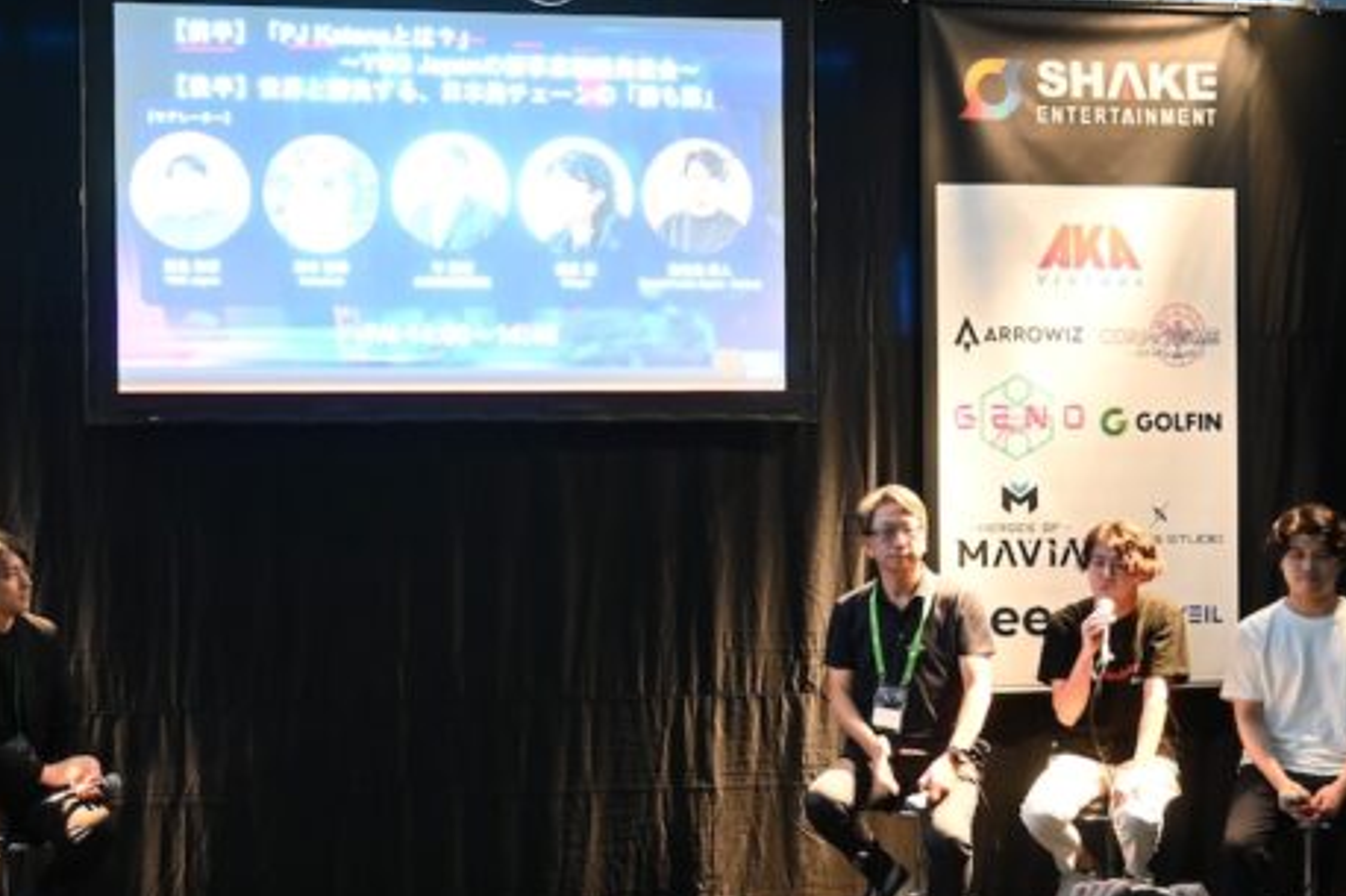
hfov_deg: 37.4
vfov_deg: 25.5
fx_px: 1975
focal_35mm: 53
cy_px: 511
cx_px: 488
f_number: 4
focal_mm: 21
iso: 2800
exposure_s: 1/30
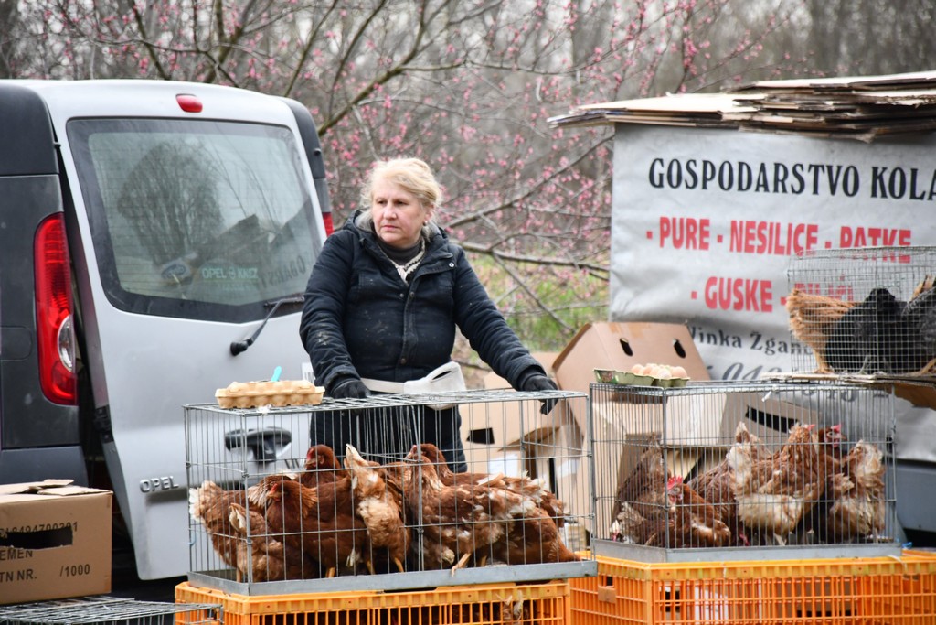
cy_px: 312
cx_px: 468
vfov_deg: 6.5
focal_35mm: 210
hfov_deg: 9.8
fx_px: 5460
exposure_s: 1/500
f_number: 5.6
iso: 1400
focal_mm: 140
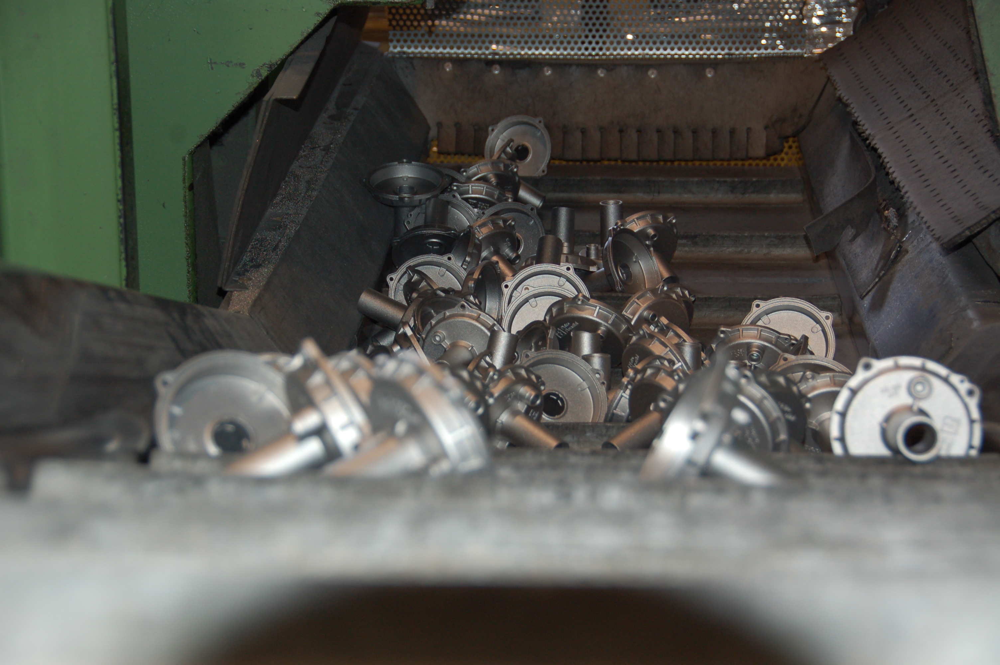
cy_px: 332
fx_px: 2581
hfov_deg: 21.9
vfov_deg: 14.7
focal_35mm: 93
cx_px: 500
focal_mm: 62
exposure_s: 1/60
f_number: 5
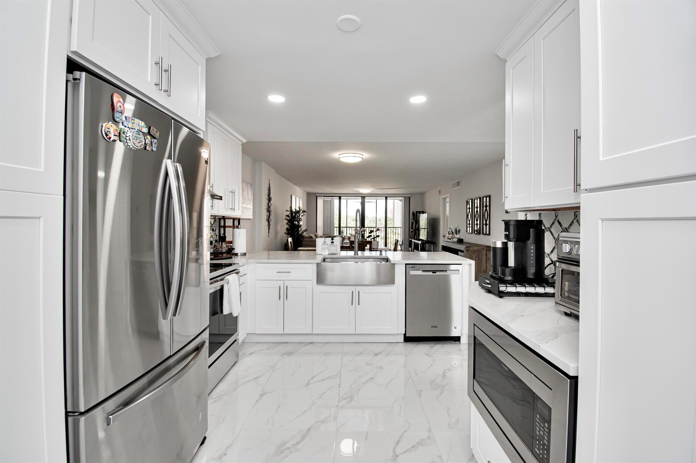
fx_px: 290
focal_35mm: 15
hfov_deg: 100.4
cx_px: 348
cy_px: 232
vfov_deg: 77.3
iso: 800
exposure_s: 1/125
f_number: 5.6
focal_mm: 10
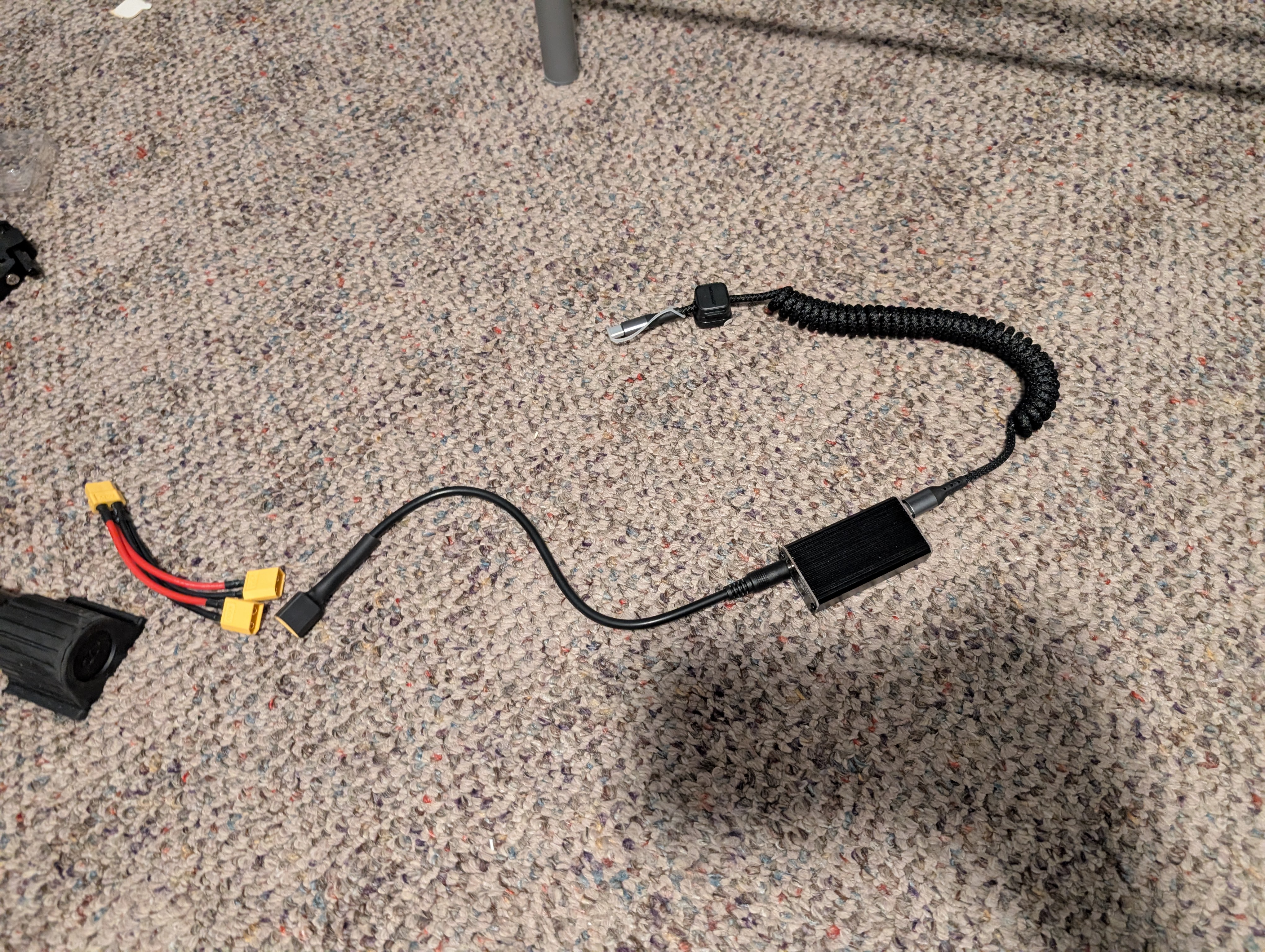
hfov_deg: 71.5
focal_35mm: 24
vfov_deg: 56.9
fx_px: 878
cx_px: 632
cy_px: 476
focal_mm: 6.9
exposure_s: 1/60
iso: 1954
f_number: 1.68
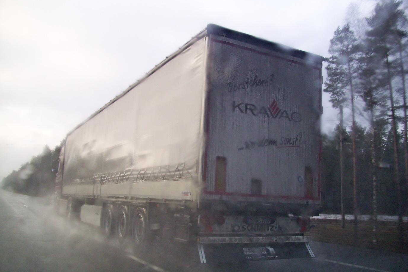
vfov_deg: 38.9
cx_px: 203
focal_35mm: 34
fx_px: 385
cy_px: 133
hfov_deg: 55.8
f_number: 2.9
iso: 80
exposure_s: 1/80
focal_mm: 5.7
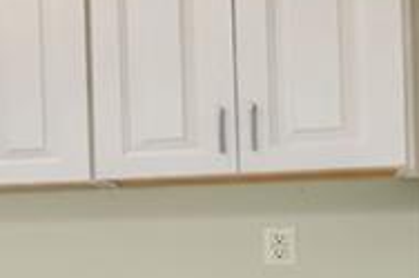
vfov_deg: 15.1
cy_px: 234
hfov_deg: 13.0
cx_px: -715
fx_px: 1043
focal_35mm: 90
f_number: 4.5
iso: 50
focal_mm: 16.5
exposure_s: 1/40
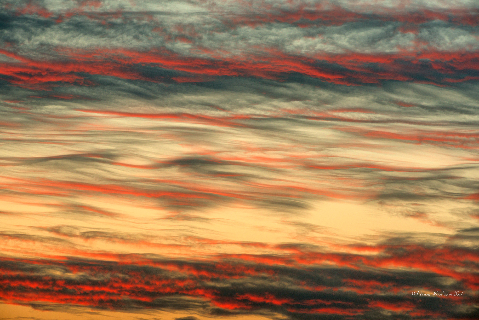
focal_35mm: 185
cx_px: 240
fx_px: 2462
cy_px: 160
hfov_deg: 11.1
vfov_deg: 7.4
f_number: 11
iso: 400
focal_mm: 185
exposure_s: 1/40
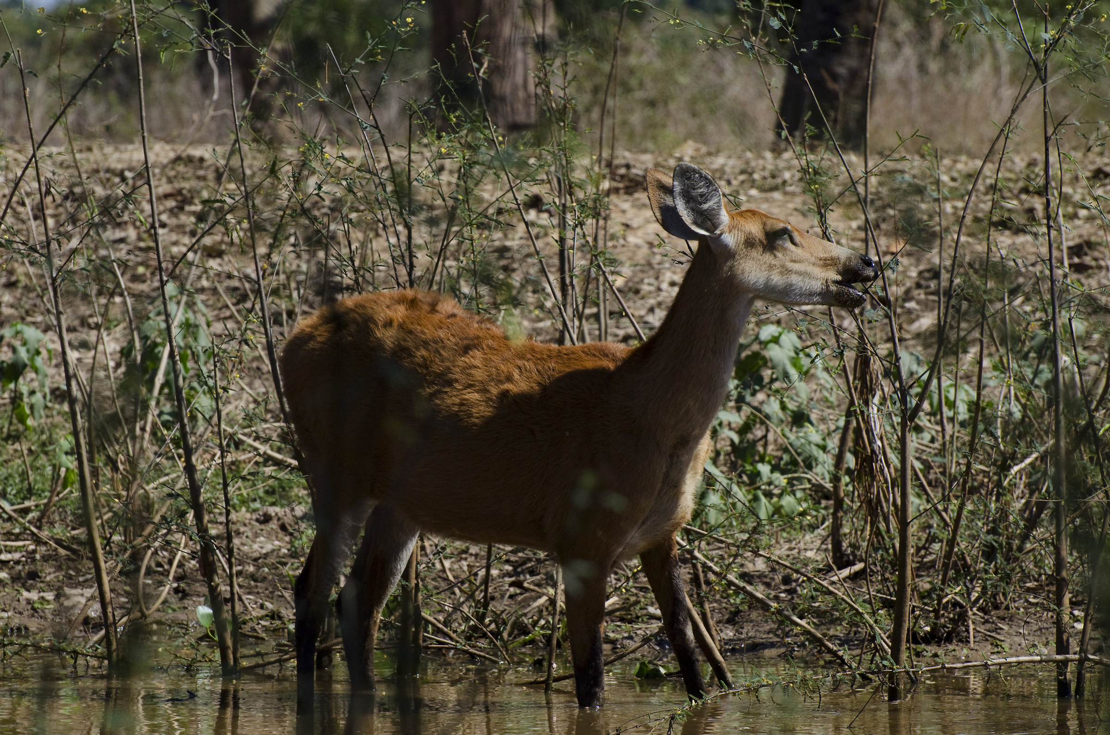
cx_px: 555
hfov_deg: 7.4
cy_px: 368
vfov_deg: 4.9
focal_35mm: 278
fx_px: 8538
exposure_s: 1/3200
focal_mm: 185
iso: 800
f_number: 8
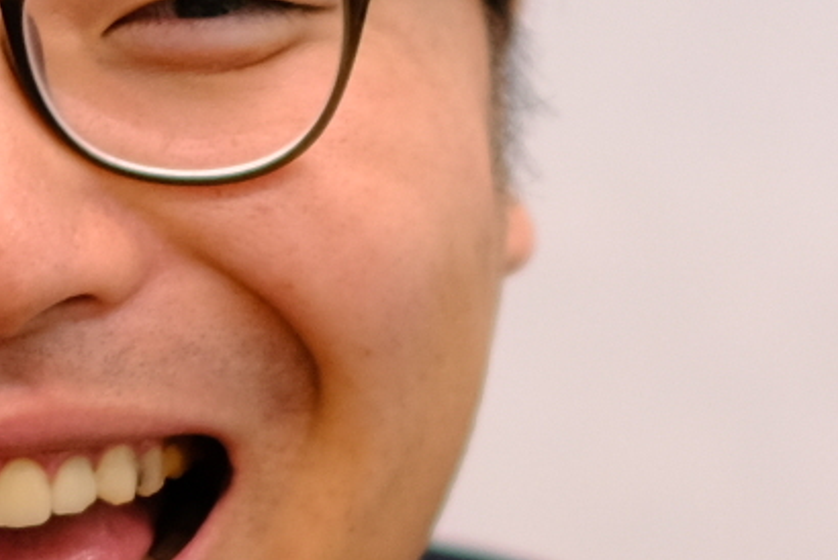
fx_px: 9387
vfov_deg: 3.4
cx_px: 572
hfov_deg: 5.1
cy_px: 1085
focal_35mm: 403
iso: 320
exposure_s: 1/210
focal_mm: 35
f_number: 1.4
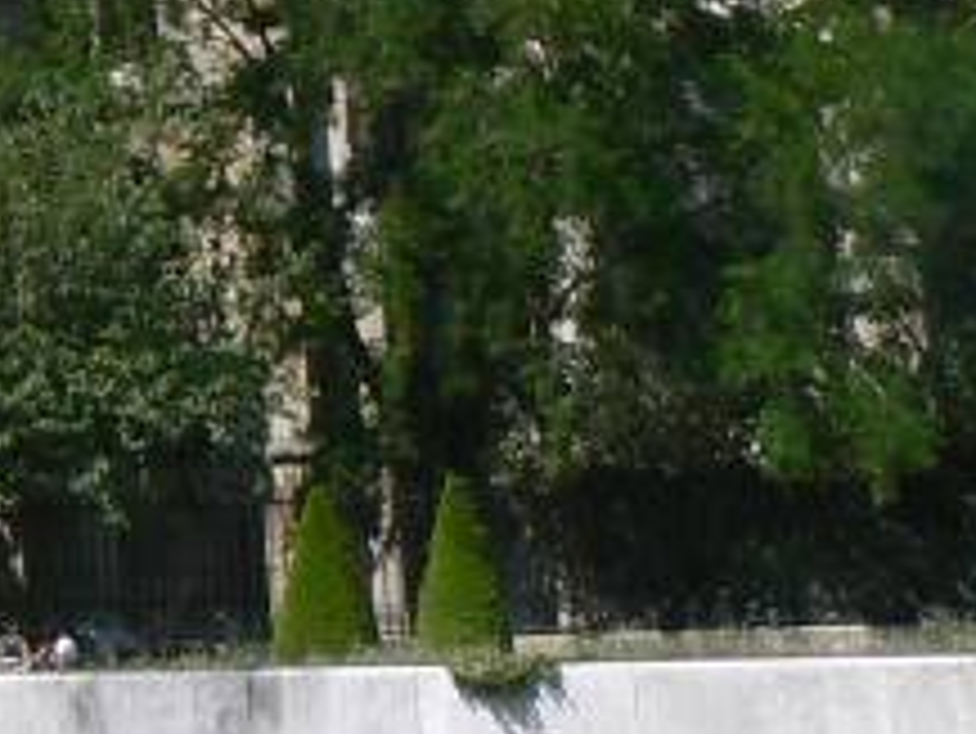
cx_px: -972
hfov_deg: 9.8
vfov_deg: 7.3
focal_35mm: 187
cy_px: -1160
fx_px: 5275
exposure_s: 1/400
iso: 80
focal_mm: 6
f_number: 7.1
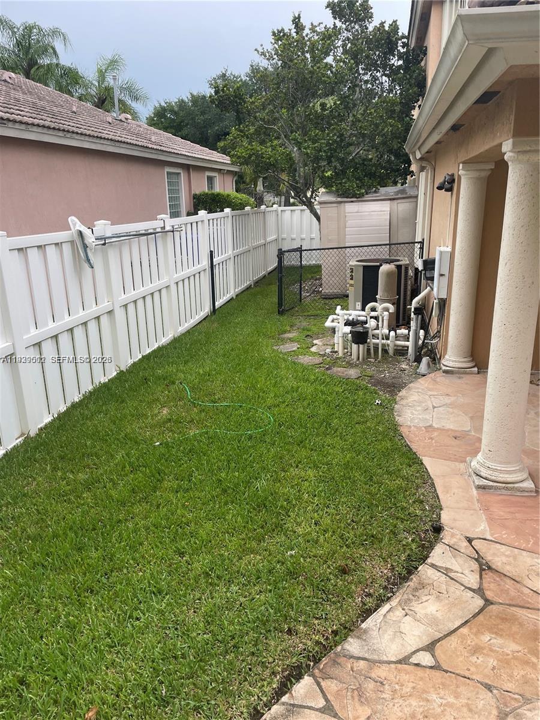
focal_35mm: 26
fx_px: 541
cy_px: 360
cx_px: 270
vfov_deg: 67.3
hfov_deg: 53.1
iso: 64
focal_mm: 4.2
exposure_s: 1/121
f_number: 1.6
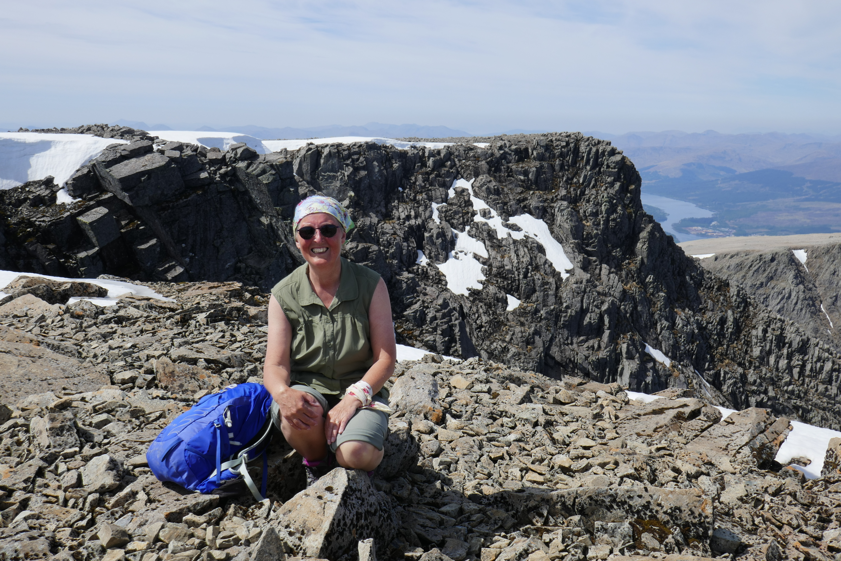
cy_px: 280
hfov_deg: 58.7
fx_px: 747
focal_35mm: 32
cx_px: 420
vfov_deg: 41.1
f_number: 6.3
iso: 125
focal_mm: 11.3
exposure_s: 1/400
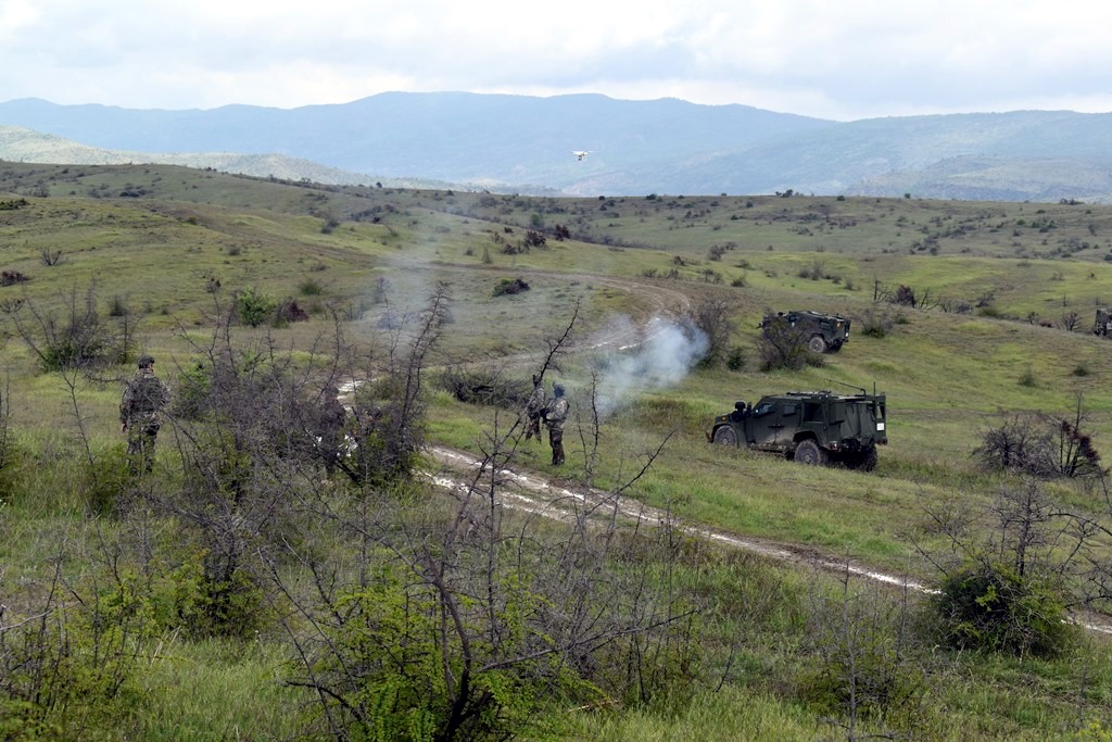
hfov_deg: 26.0
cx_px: 556
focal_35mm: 78
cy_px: 371
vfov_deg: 17.5
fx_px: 2410
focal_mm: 52
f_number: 8
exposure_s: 1/250
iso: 125
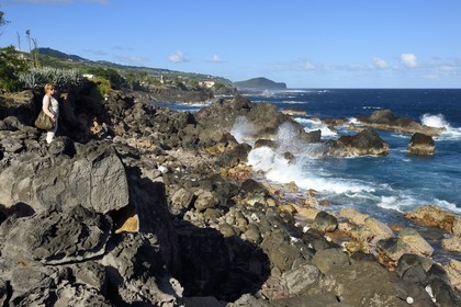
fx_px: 461
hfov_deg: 53.1
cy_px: 154
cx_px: 230
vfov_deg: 36.9
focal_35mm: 36
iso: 200
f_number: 11
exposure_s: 1/500
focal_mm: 36
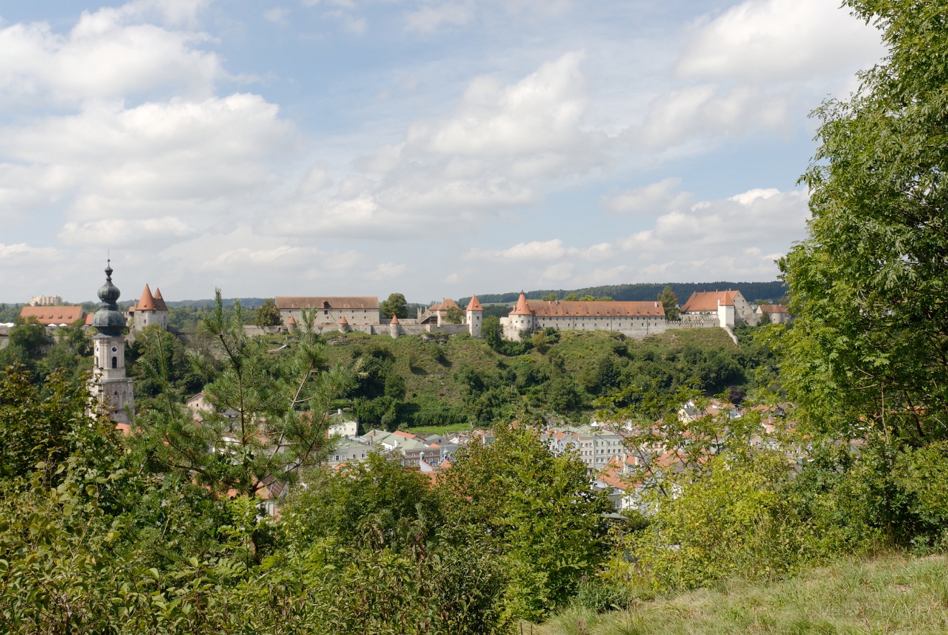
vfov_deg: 37.0
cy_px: 318
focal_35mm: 36
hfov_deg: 53.1
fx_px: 949
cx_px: 474
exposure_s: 1/250
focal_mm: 24
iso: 100
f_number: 8
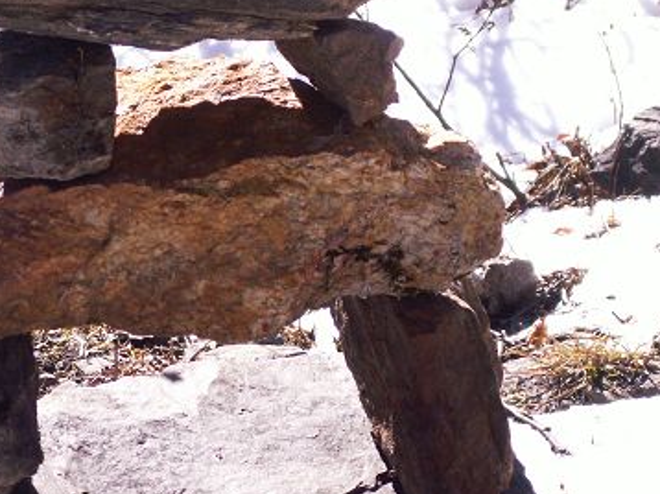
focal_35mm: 170
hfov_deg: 11.6
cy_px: 164
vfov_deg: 8.7
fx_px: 3239
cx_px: 195
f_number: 4
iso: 100
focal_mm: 15.82
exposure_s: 1/800
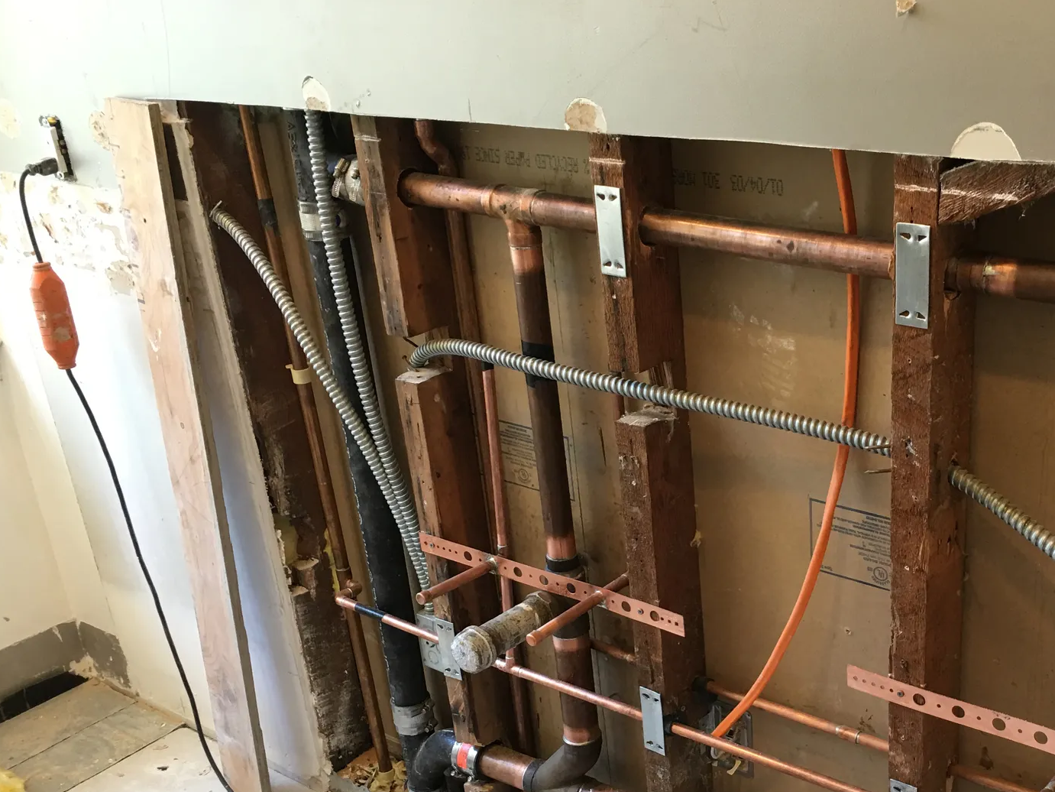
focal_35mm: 43
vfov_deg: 33.1
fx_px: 1311
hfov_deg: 42.8
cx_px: 762
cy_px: 574
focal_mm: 4.15
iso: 40
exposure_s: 1/15
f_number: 2.2
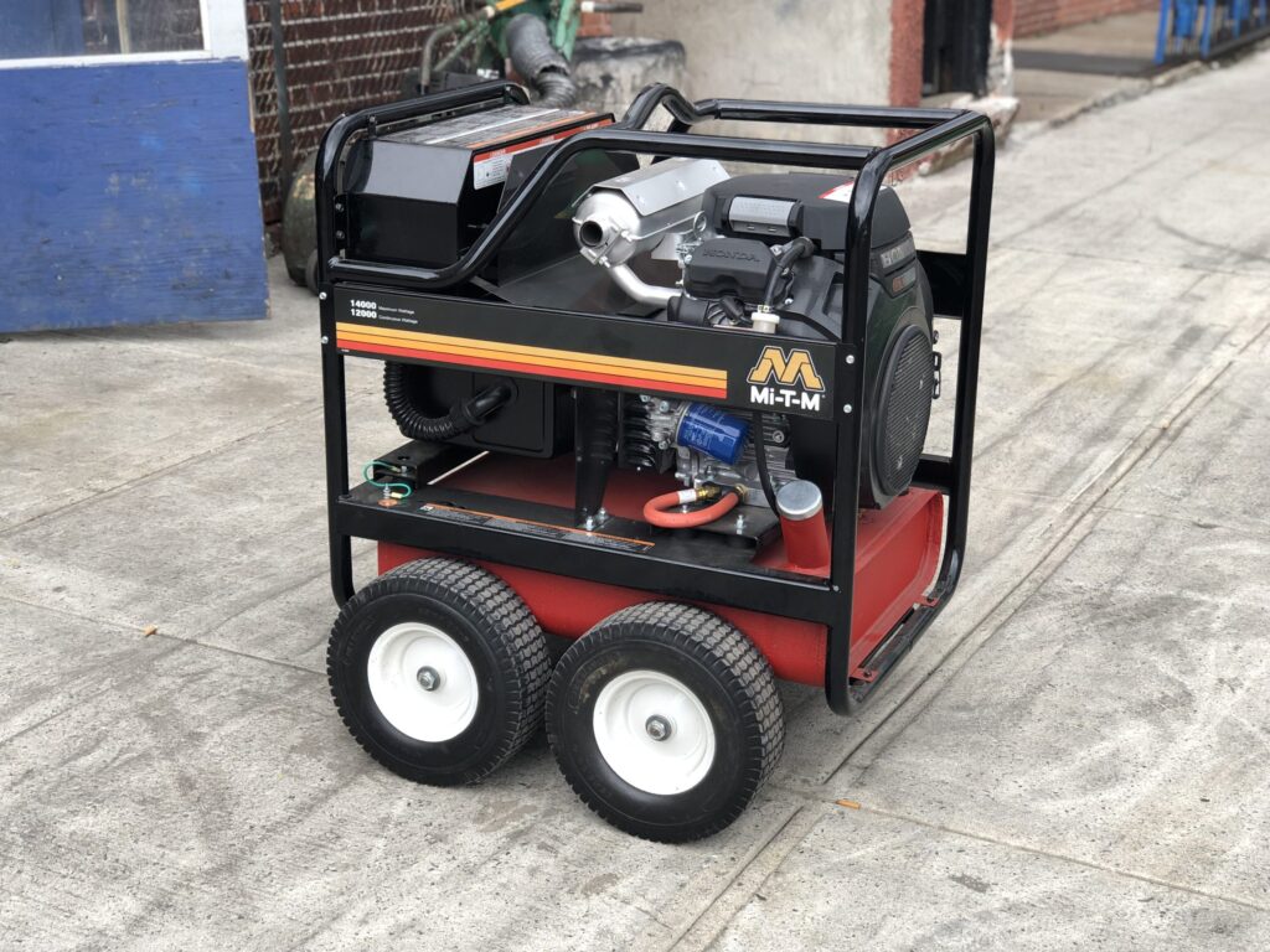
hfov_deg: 36.8
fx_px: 1908
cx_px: 635
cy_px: 476
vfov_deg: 28.0
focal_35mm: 52
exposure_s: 1/120
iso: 25
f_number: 2.4
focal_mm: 6
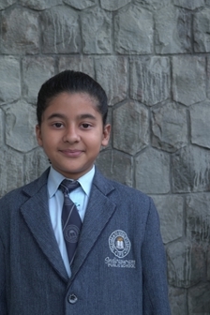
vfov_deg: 31.4
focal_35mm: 64
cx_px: 82
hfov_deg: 21.2
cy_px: 172
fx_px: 560
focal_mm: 48
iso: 400
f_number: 7.1
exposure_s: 1/125
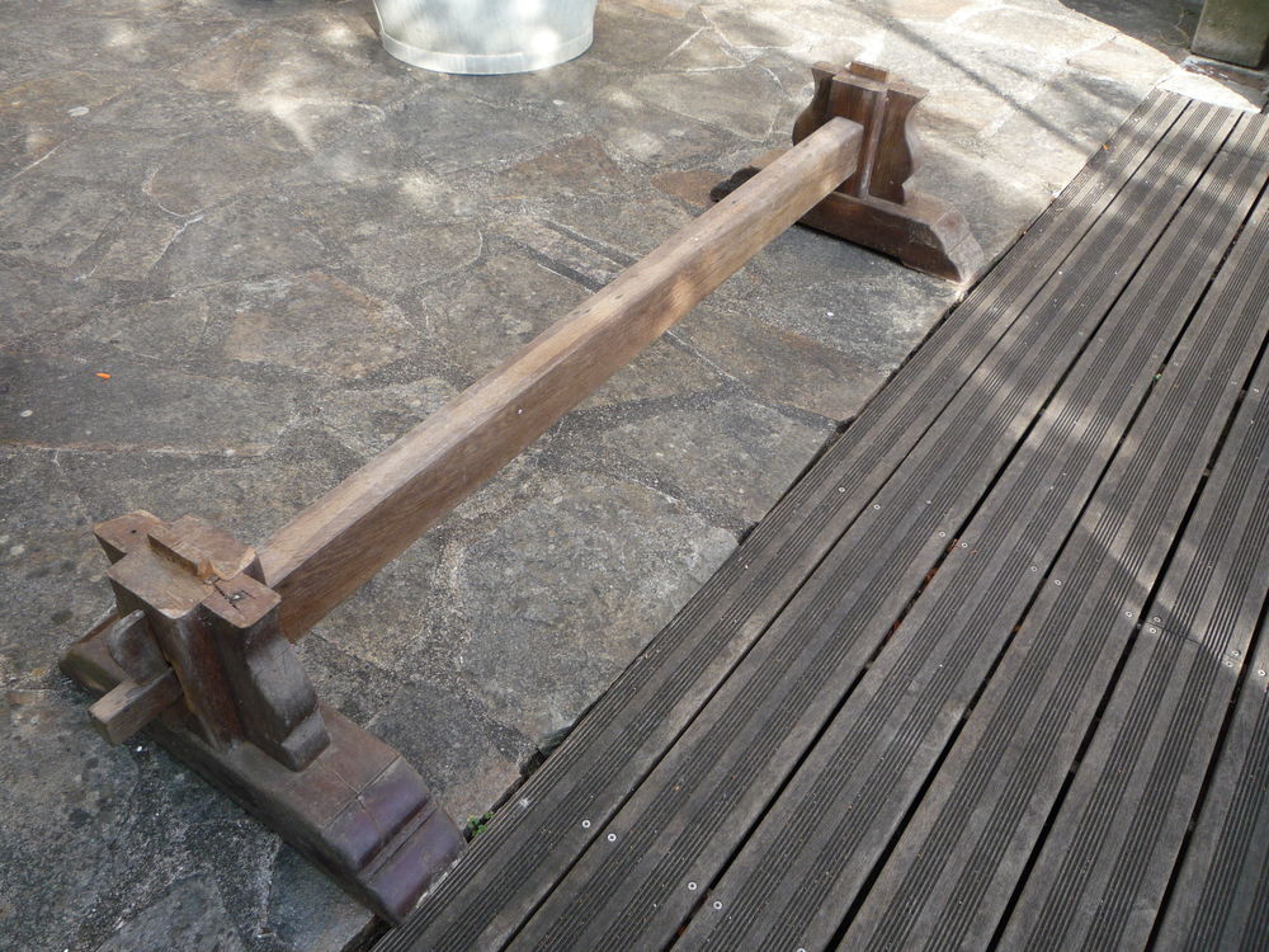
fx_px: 1100
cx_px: 634
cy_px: 476
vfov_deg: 46.8
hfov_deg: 60.0
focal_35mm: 30
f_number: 3.3
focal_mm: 5.2
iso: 100
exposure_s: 1/100
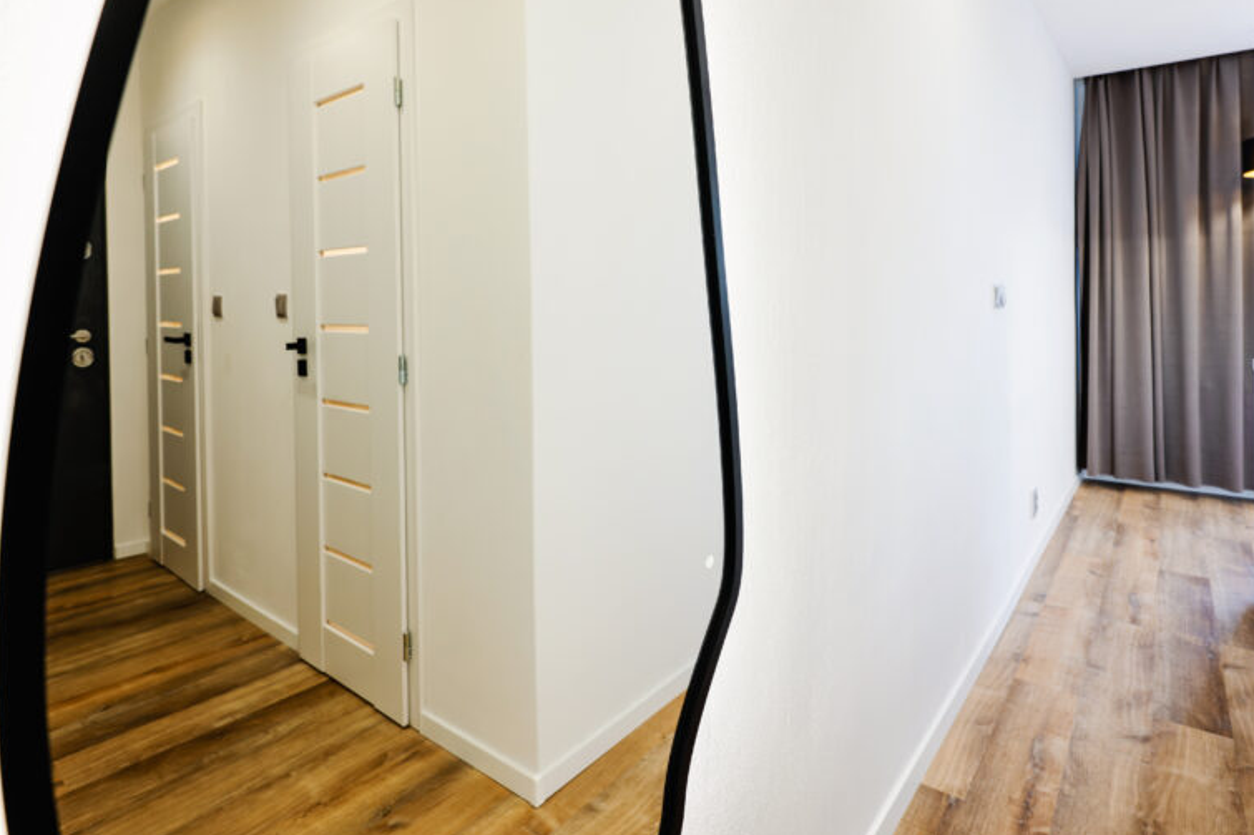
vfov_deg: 63.6
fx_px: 662
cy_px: 310
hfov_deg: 86.4
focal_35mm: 19
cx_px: 714
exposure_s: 1/125
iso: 800
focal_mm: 14
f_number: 4
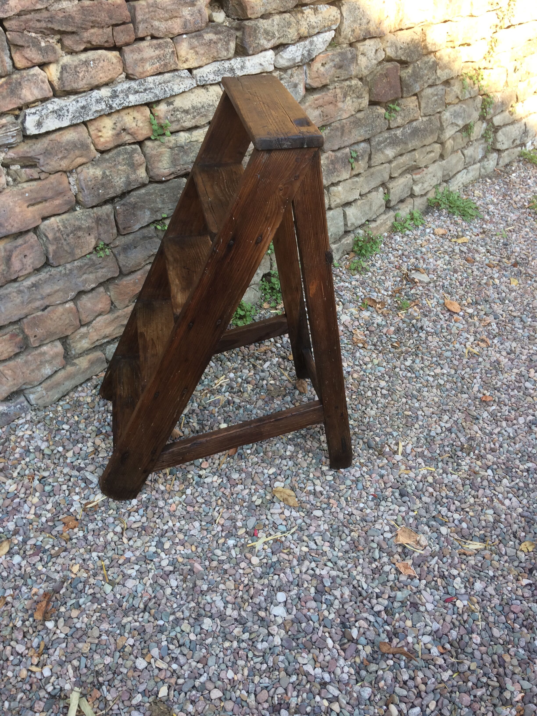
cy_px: 358
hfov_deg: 48.2
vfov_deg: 61.7
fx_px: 600
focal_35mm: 29
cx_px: 268
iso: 32
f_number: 2.2
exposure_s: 1/167
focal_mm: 4.15
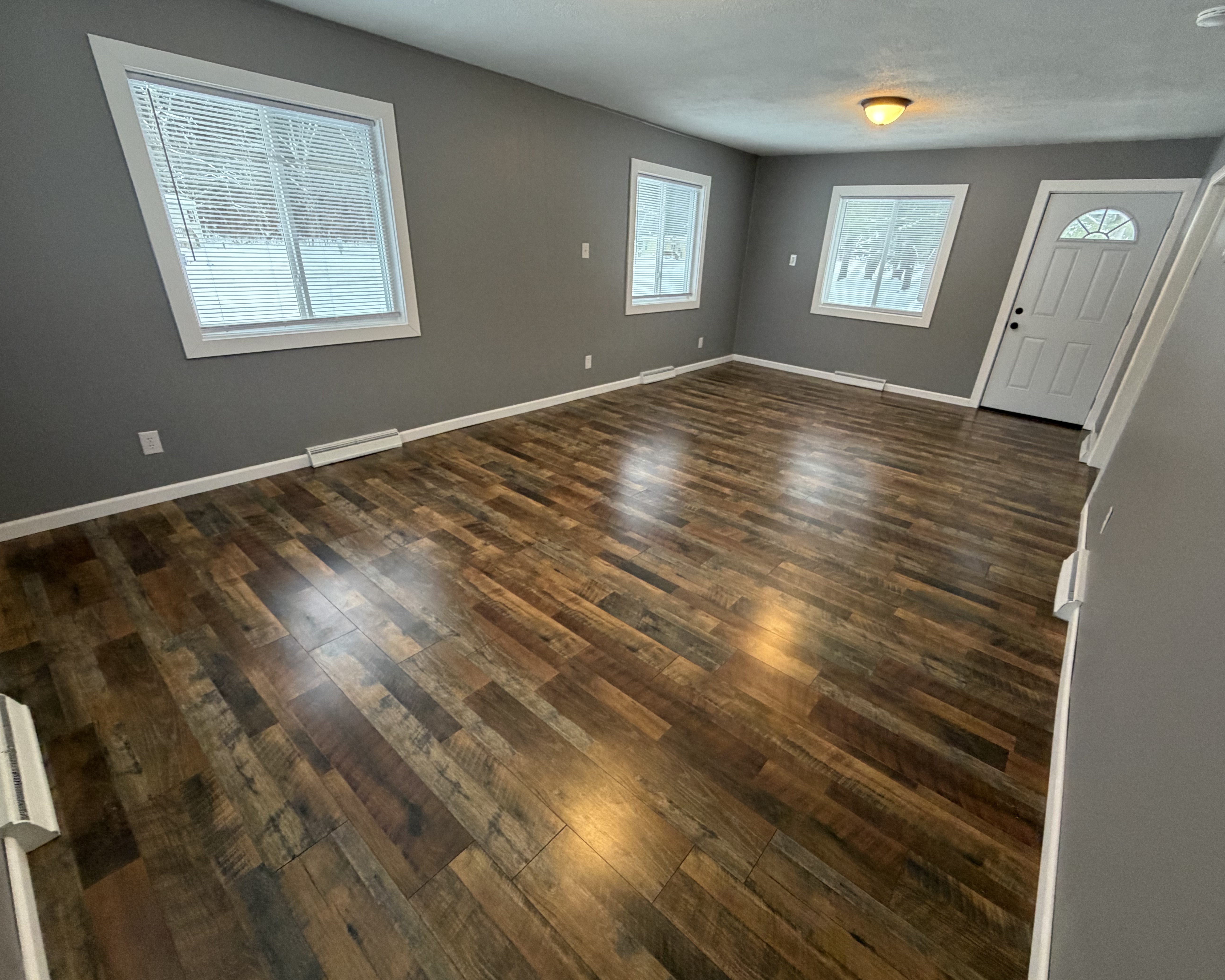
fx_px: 544
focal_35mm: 15
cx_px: 640
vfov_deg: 84.0
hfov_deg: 96.7
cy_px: 495
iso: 400
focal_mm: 2.22
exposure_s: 1/60
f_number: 2.2
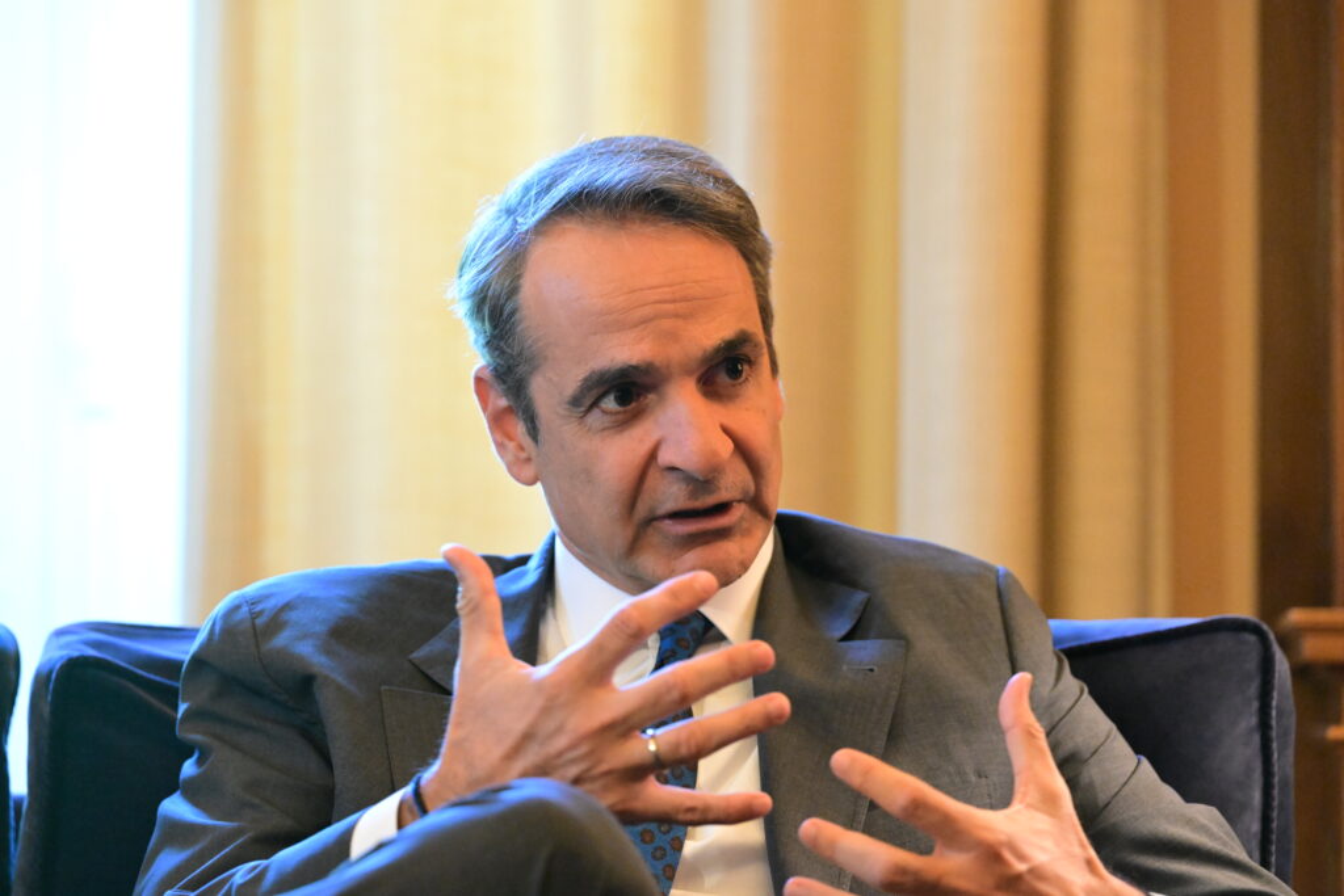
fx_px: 5227
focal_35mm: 140
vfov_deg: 9.8
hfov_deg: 14.7
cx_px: 672
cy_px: 448
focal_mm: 140
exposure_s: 1/200
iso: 10000
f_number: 4.5
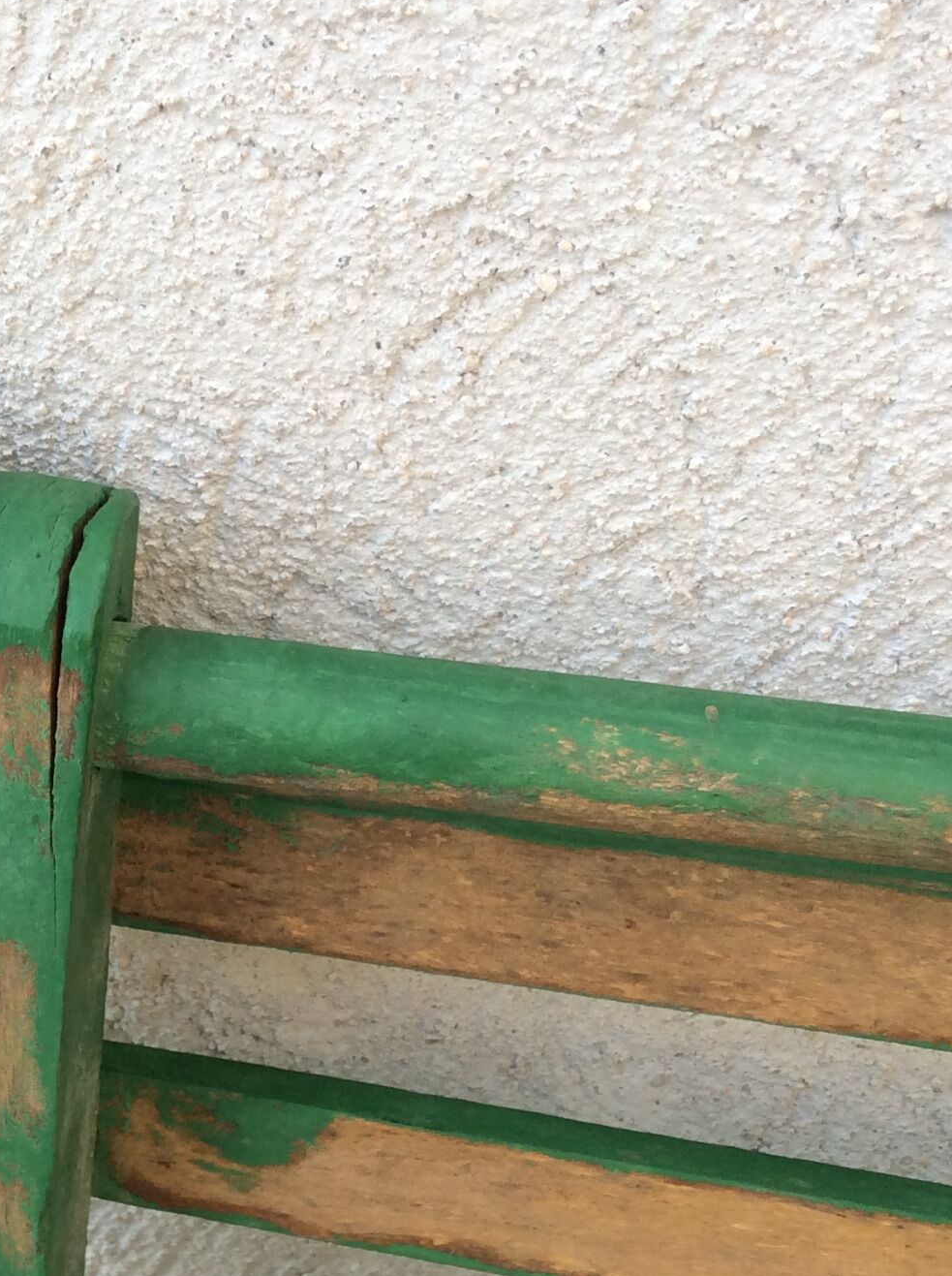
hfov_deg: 22.7
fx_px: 2317
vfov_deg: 30.5
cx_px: 107
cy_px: 855
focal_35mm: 63
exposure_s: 1/151
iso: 32
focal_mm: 3.3
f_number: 2.4
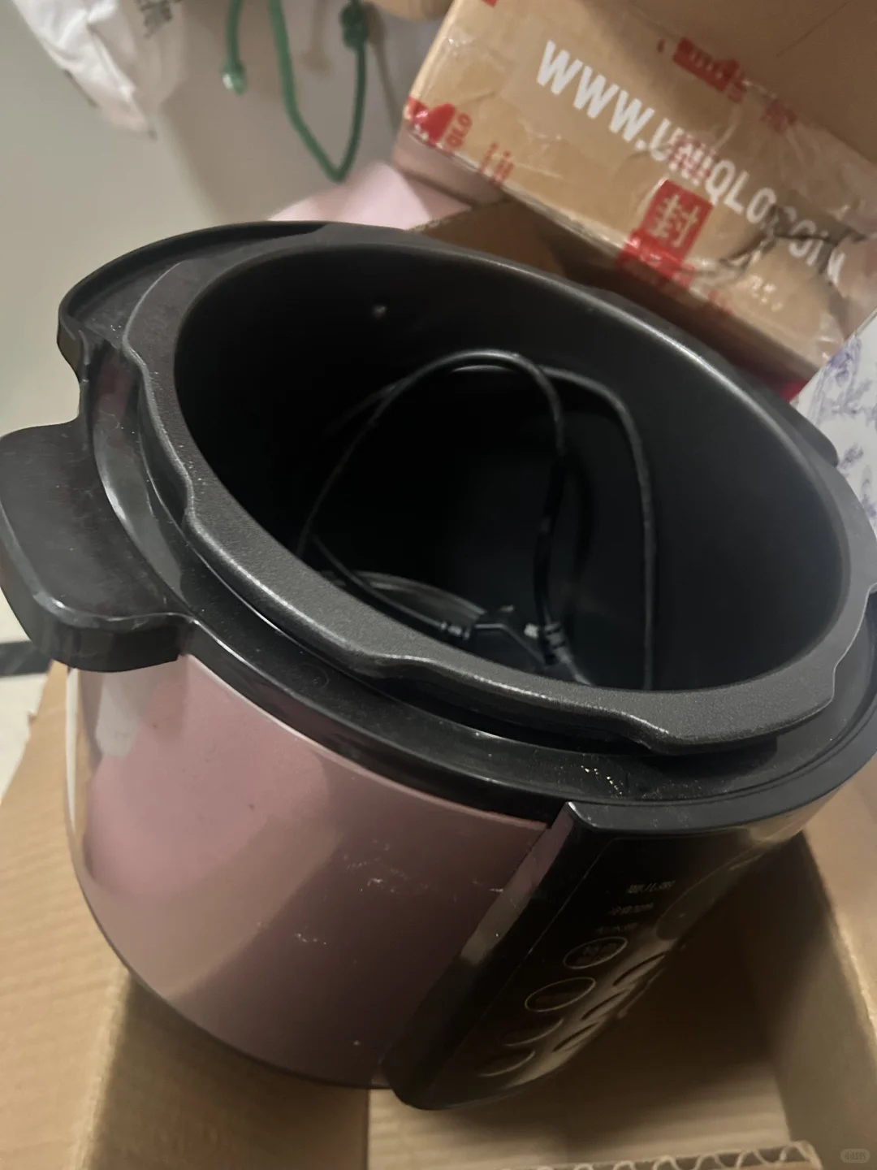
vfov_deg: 67.3
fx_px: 878
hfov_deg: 53.1
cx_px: 438
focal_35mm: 26
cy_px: 585
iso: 1000
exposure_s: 1/30
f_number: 1.5
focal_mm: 5.7
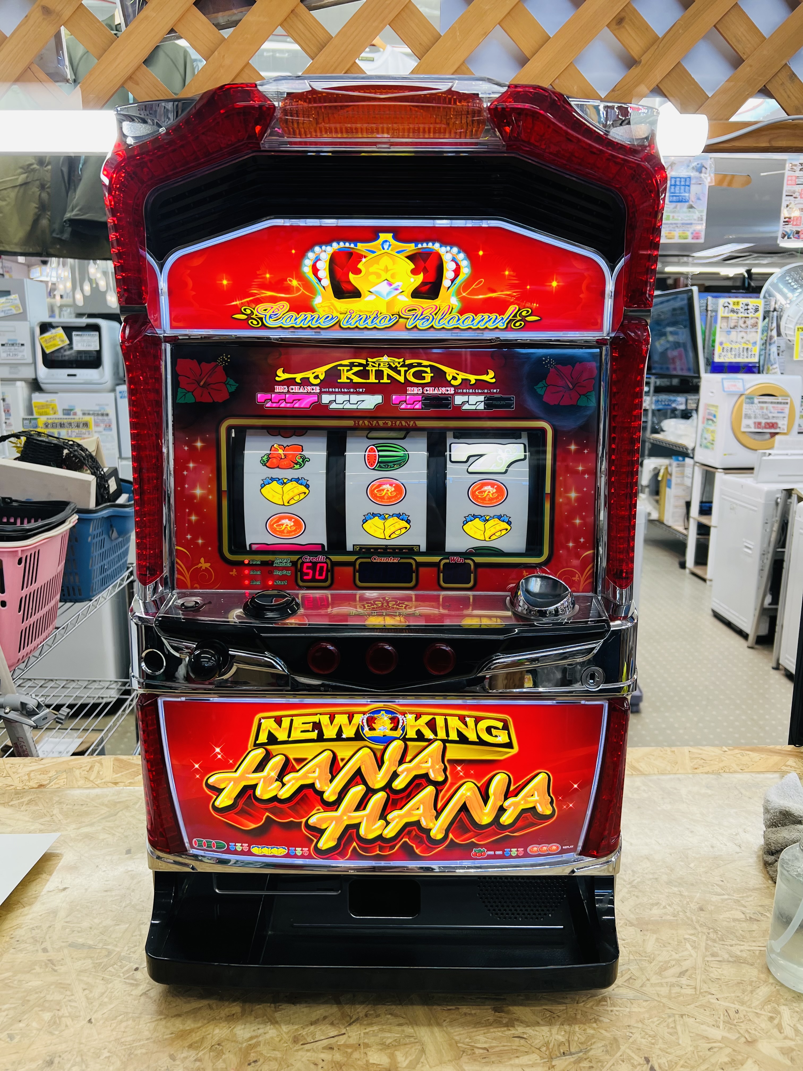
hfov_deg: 53.1
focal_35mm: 26
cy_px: 536
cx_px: 402
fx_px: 804
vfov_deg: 67.3
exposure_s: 1/100
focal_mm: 5.7
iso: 64
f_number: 1.5
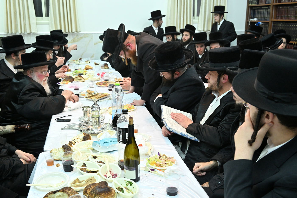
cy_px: 99
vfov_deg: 35.9
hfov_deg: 51.9
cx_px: 148
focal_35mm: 37
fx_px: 305
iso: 3200
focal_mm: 37
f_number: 5.6
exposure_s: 1/200
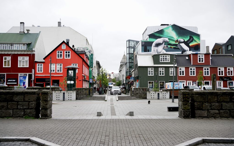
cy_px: 73
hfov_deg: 54.0
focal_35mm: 36
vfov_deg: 35.3
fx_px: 230
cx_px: 117
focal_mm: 35
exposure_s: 1/320
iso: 400
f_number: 7.1
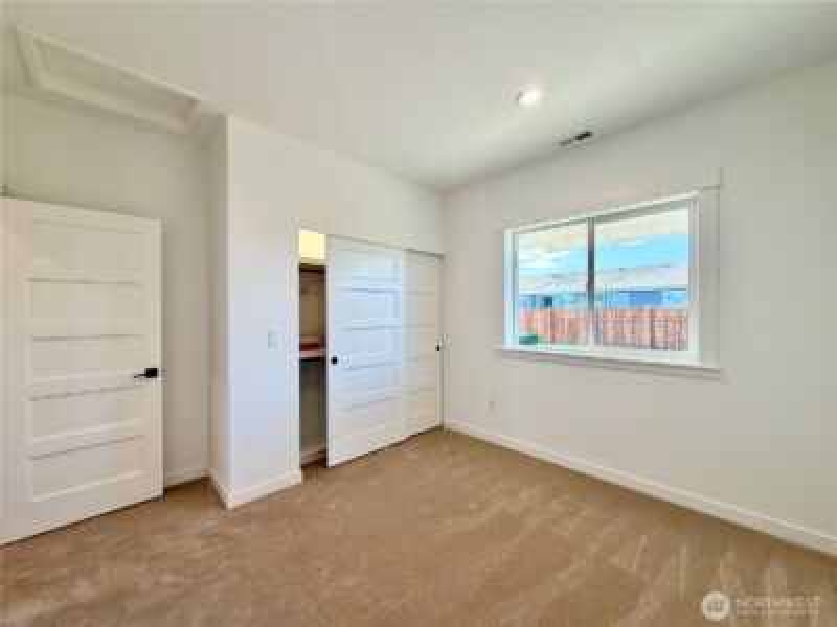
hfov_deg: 102.1
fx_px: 339
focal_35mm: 14
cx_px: 418
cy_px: 314
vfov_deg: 85.7
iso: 64
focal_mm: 2.22
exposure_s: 1/120
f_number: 2.2
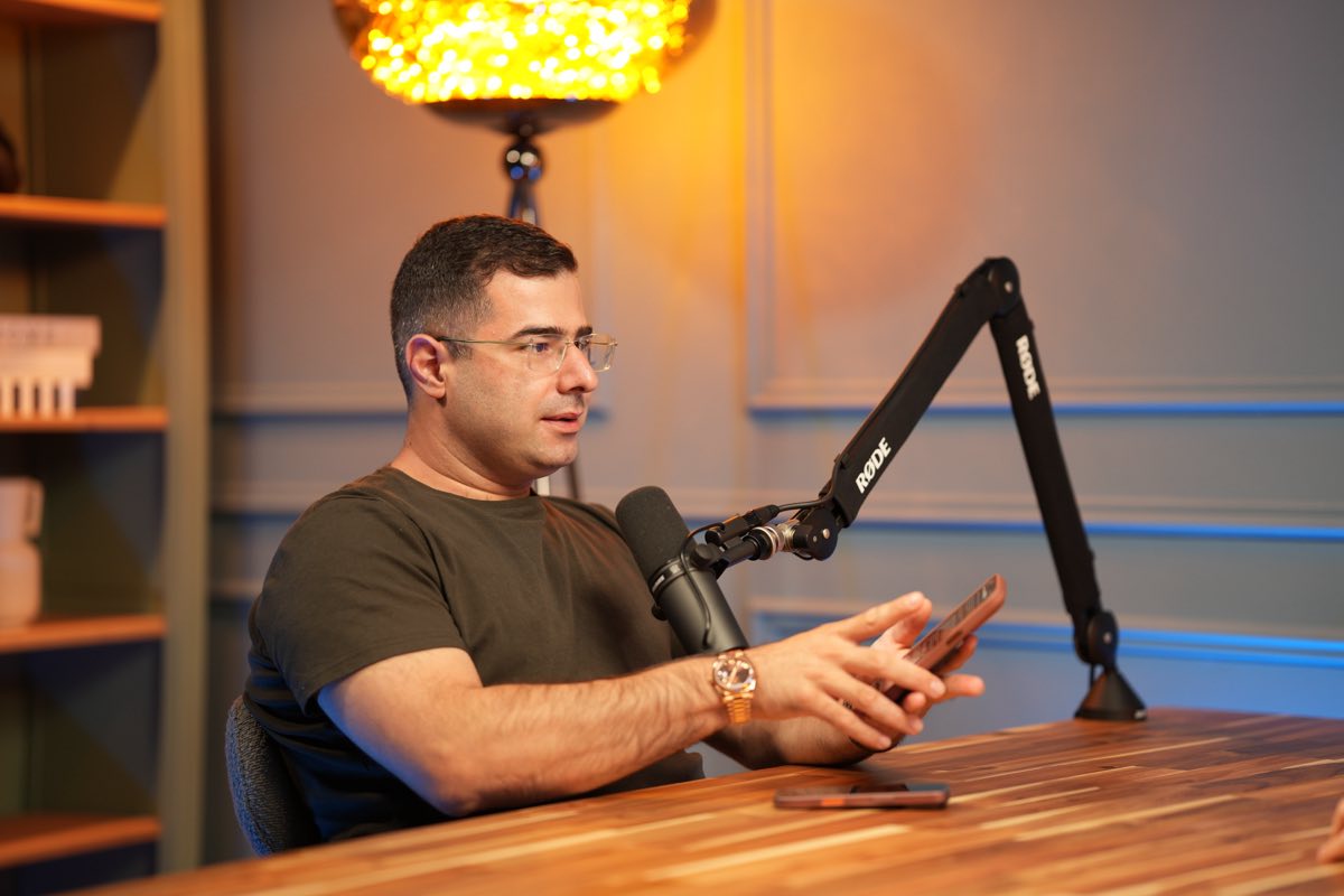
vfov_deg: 16.1
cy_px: 448
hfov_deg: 23.9
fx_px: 3173
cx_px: 672
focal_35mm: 85
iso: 160
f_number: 1.4
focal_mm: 85
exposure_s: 1/100
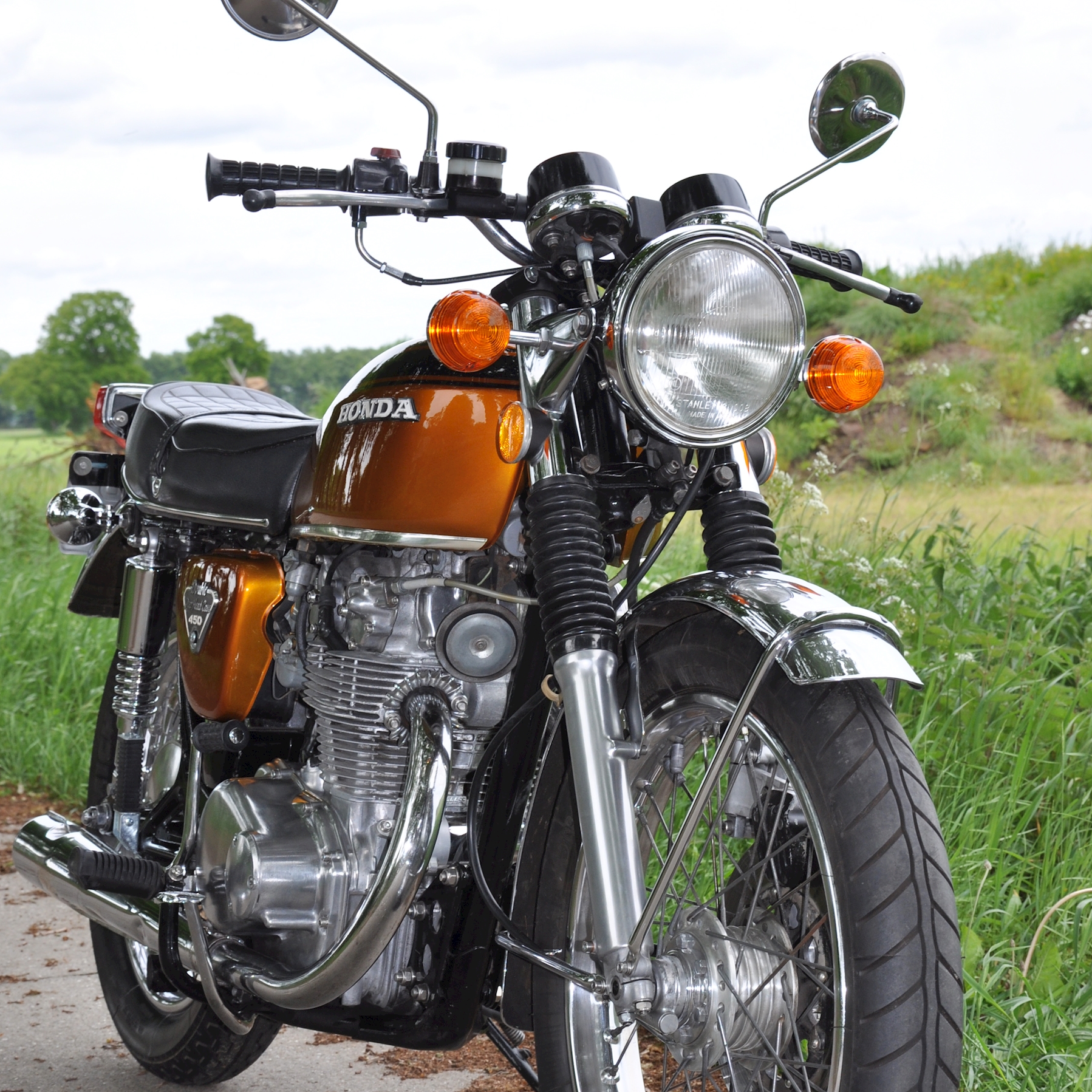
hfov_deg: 20.2
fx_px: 3069
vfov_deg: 20.2
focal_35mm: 86
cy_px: 612
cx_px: 524
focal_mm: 42
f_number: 10
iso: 200
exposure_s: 1/200
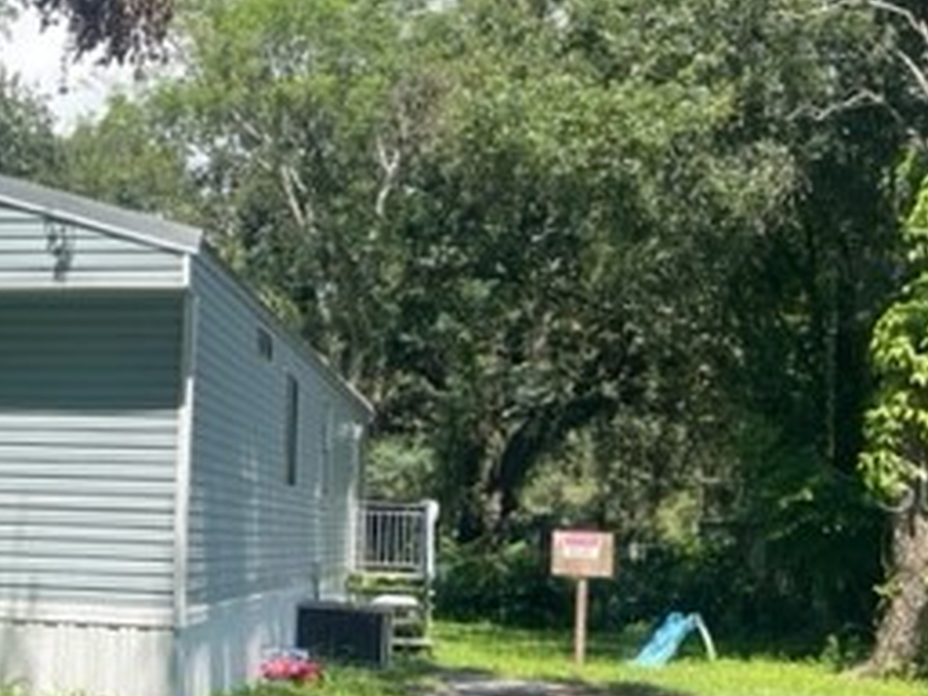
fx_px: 1743
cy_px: 482
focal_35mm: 65
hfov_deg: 28.4
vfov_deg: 22.5
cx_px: 58
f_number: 1.6
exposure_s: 1/1339
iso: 32
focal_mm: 5.1
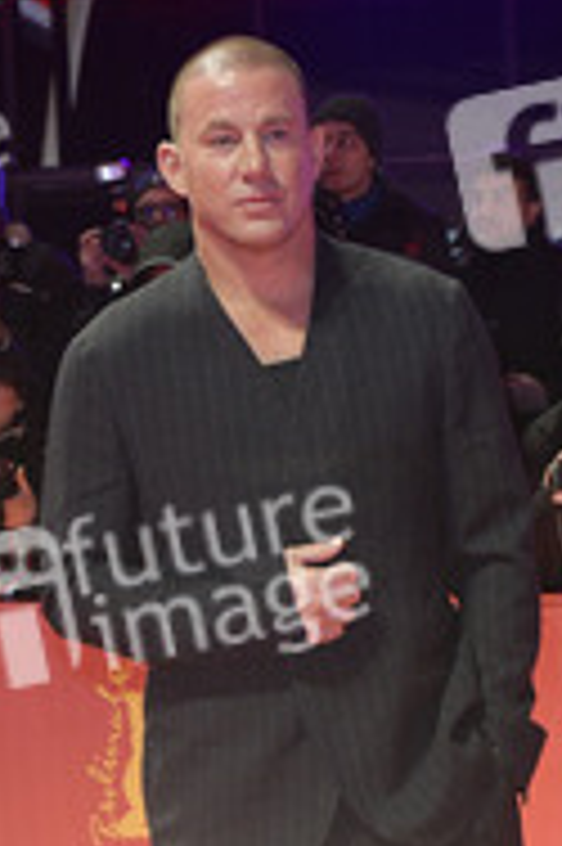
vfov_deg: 19.5
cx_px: 270
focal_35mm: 102
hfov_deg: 13.4
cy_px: 819
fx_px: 2393
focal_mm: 48
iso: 2000
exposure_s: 1/250
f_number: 6.3
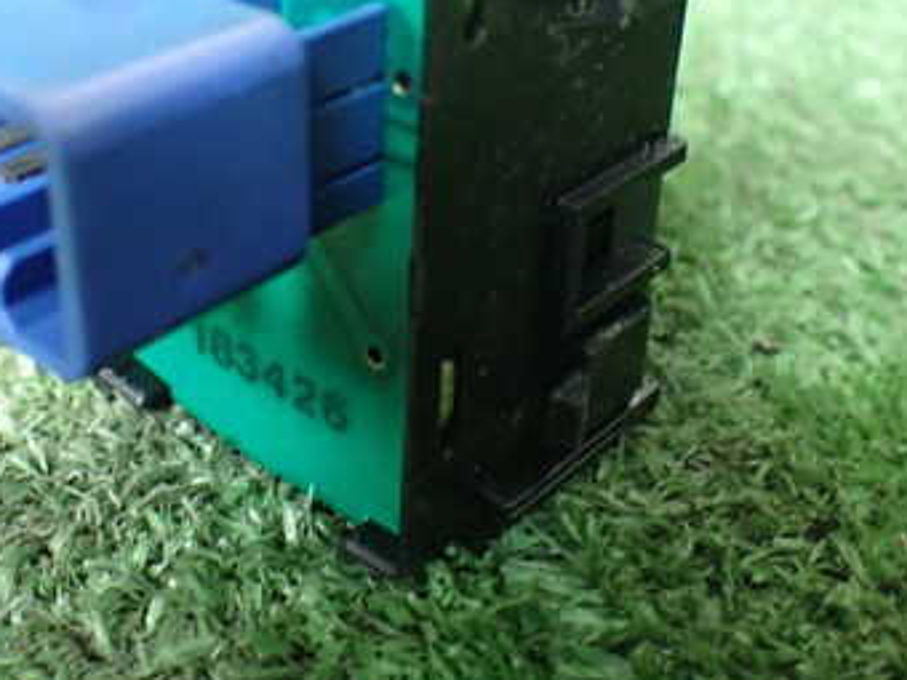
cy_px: 229
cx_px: 315
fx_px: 1389
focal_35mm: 53
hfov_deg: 35.9
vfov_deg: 27.4
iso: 800
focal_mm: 5.4
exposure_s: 1/50
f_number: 2.3
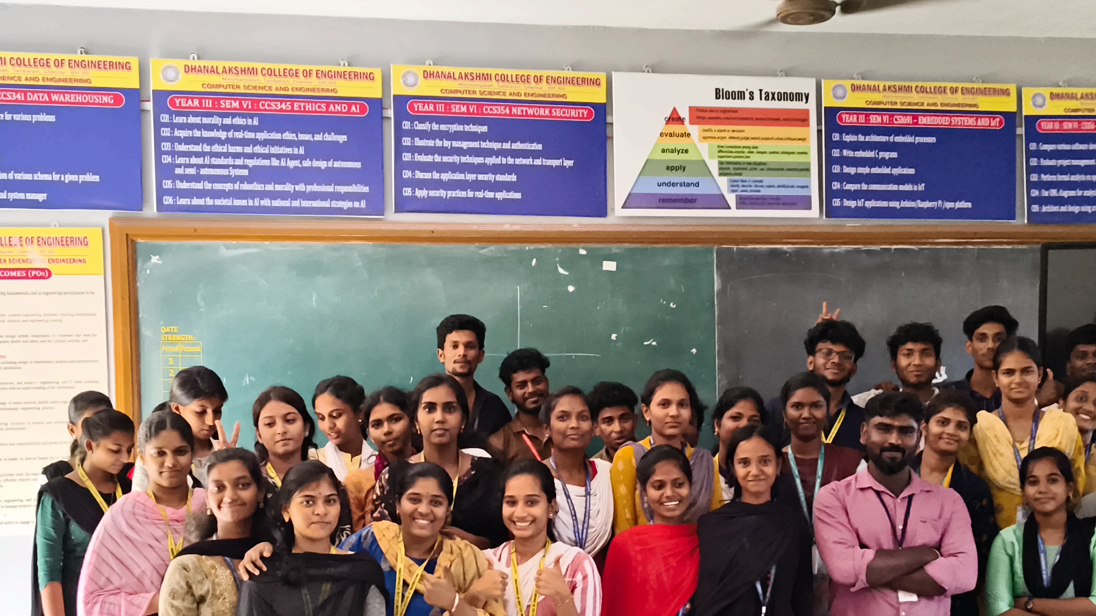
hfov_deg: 39.1
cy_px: 488
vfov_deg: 22.3
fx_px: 1540
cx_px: 602
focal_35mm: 53
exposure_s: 1/100
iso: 702
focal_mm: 5.56
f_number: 1.87
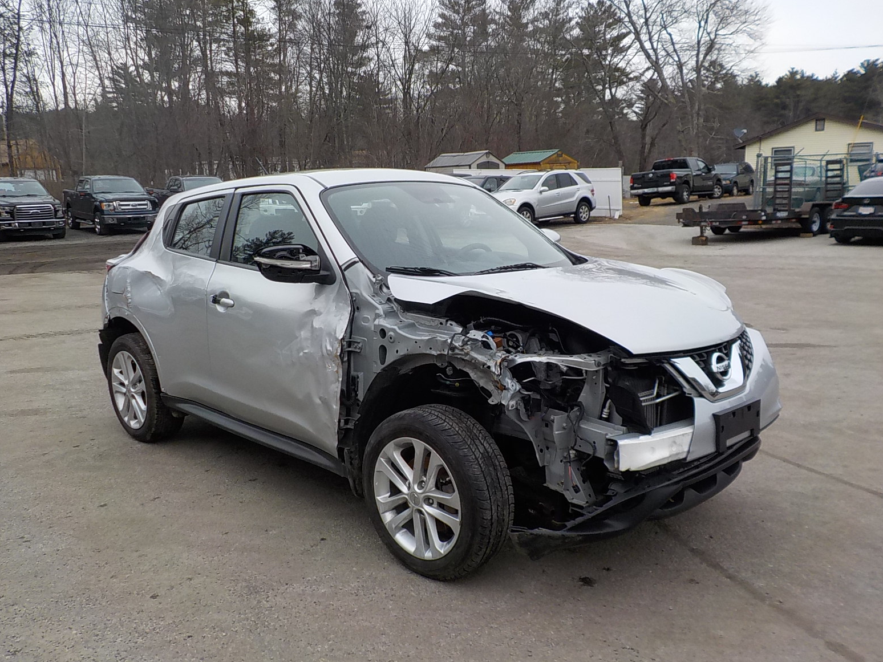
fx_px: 791
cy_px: 334
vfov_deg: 45.4
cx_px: 436
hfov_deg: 58.3
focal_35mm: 31
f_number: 3.3
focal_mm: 4.1
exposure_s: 1/200
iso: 125
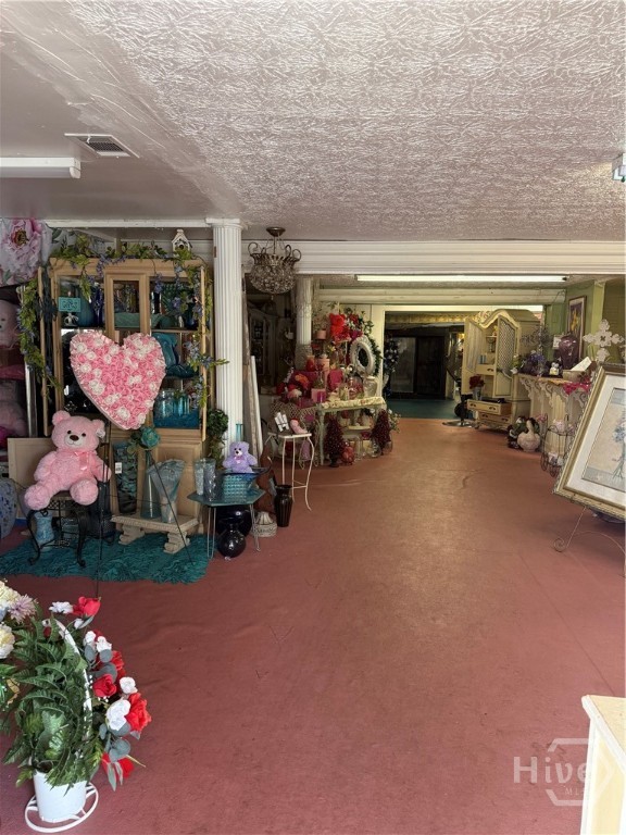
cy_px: 418
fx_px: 579
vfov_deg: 71.6
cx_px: 313
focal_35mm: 24
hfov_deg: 56.8
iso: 200
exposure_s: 1/106
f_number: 1.78
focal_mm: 6.76
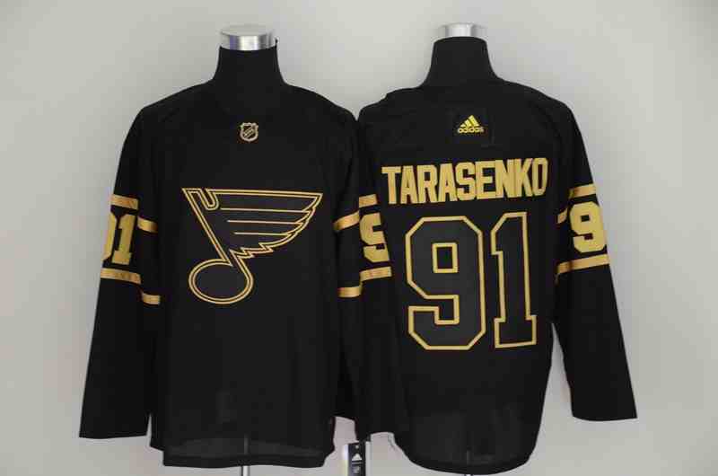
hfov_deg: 22.7
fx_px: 1791
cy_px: 238
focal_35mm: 90
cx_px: 359
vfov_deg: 15.1
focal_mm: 60
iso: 4000
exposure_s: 1/6
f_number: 5
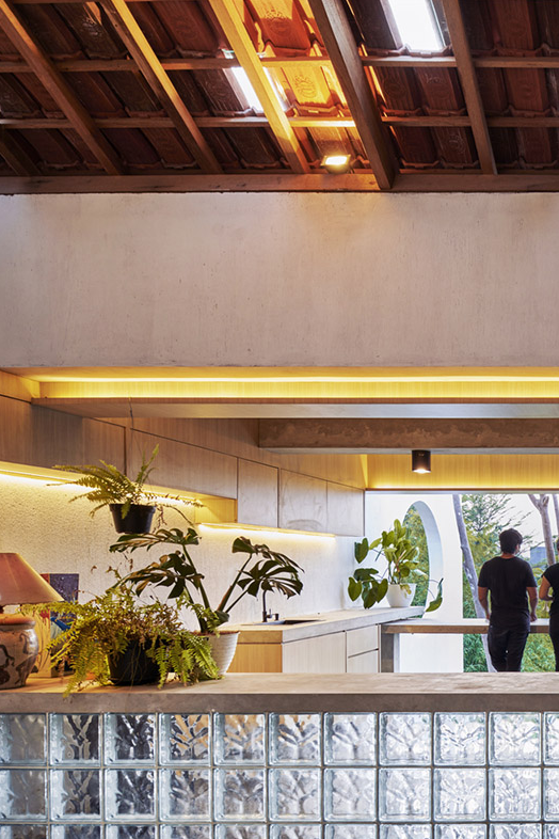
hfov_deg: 36.7
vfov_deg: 63.7
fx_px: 675
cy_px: 416
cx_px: 637
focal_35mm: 29
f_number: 7.1
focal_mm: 19
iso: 160
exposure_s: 1/3
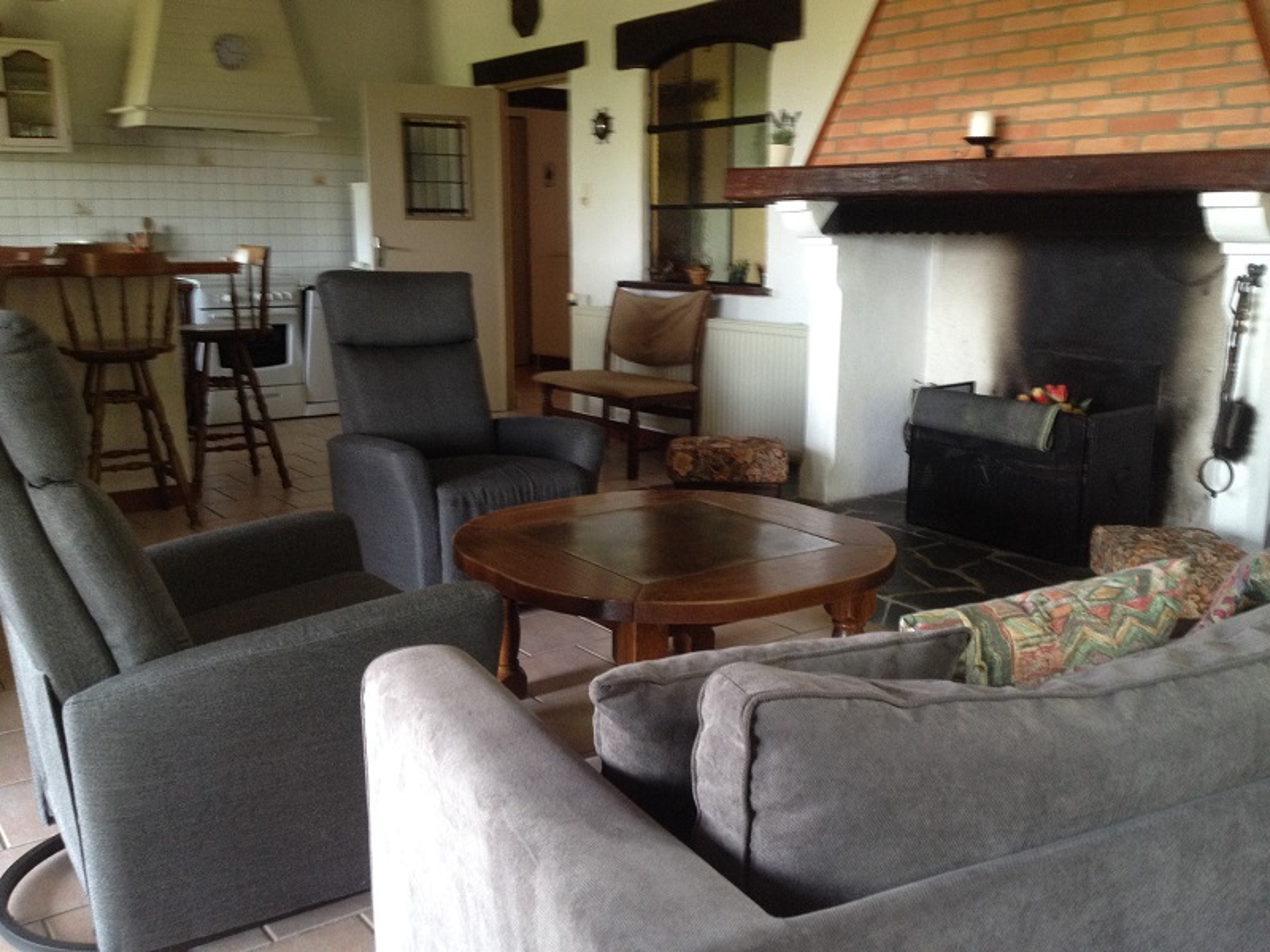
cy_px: 476
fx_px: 1284
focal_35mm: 35
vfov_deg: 40.7
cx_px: 635
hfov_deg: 52.6
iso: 160
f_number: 2.4
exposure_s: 1/20
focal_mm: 4.28
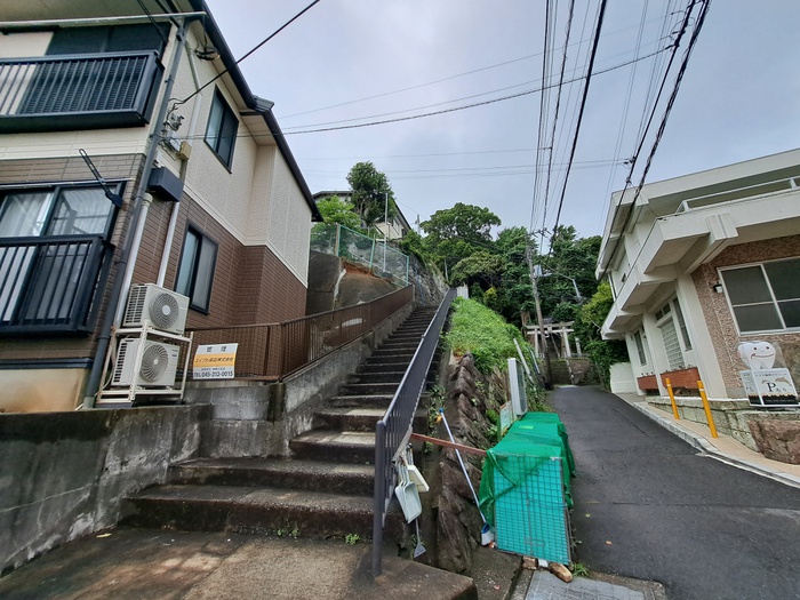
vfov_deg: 89.9
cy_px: 300
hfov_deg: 106.2
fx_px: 300
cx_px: 400
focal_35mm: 13
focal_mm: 1.74
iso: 50
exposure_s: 1/1399
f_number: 2.2
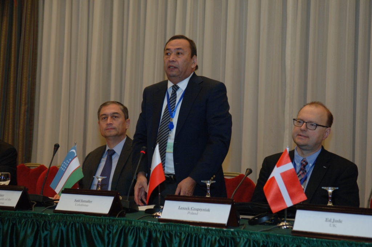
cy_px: 124
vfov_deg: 20.6
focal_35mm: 66
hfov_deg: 30.5
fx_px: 681
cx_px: 186
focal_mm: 44
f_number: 3.5
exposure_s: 1/100
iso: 800
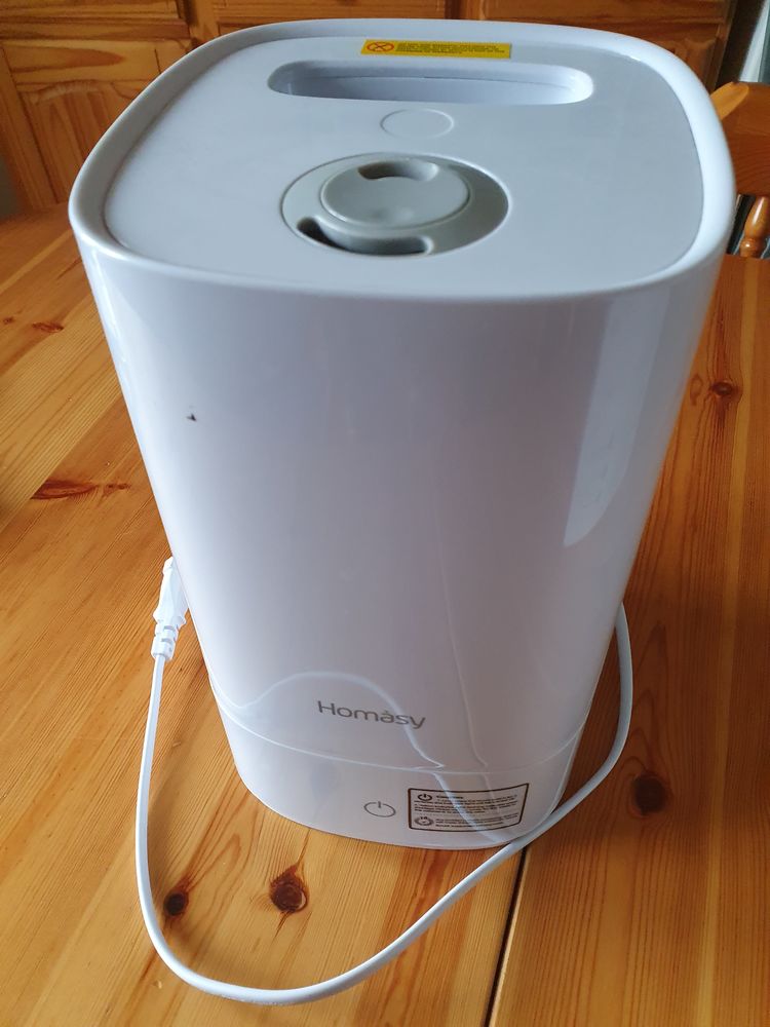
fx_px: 771
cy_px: 514
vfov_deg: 67.3
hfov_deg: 53.1
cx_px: 385
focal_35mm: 26
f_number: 2.4
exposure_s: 1/50
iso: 640
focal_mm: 4.32
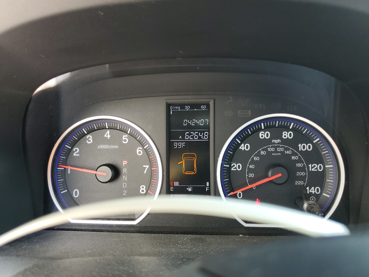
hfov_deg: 67.3
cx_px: 184
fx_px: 277
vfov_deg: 53.1
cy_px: 138
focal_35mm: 26
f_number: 1.5
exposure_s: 1/60.2
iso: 50
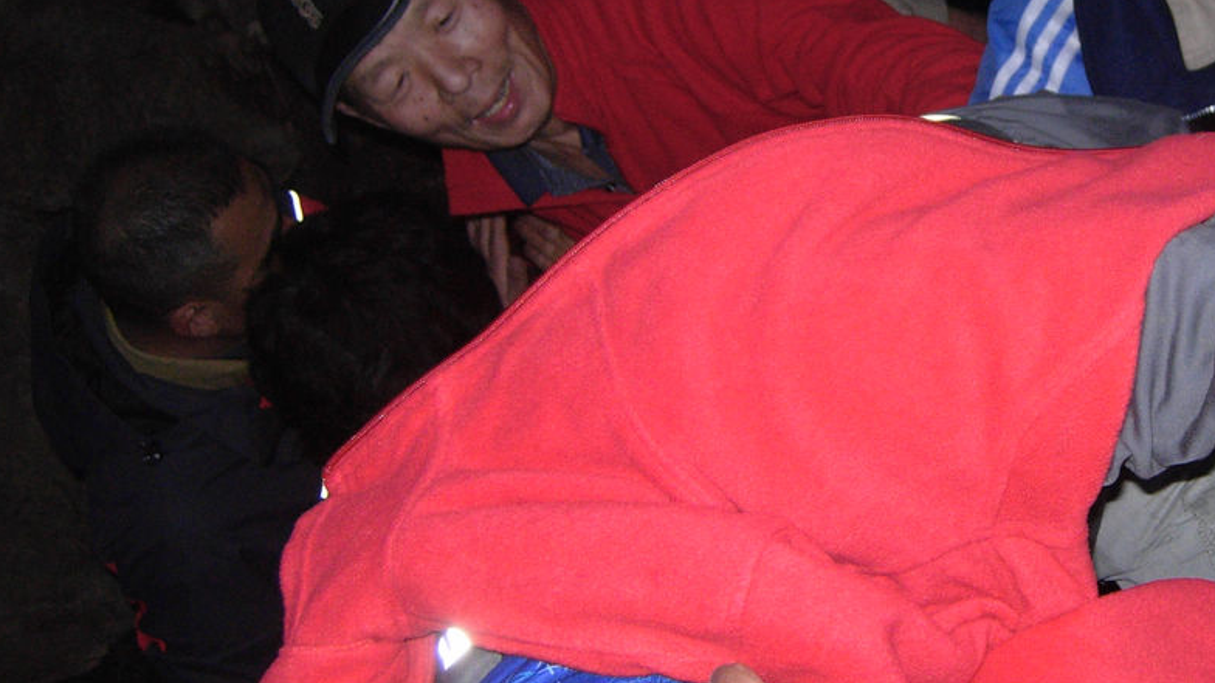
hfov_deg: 27.2
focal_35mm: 75
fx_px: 2416
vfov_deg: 16.1
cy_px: 283
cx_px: 1094
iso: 102
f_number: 2.7
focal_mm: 7.5
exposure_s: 1/93.1
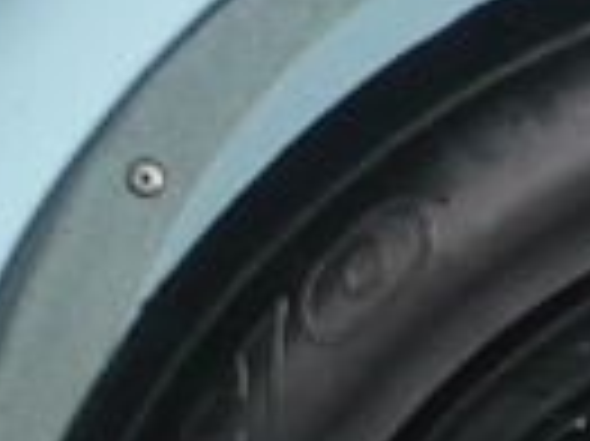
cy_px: 738
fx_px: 2912
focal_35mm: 171
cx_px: 937
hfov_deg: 11.0
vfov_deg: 8.4
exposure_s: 1/30
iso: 100
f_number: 2.8
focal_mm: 5.8
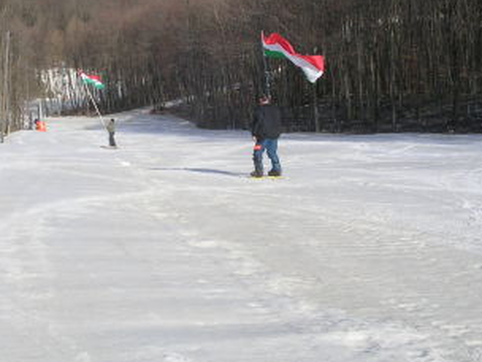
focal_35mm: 60
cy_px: 113
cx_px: 189
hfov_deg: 32.1
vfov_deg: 24.3
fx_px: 835
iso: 50
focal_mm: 5.8
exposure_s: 1/293
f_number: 5.6
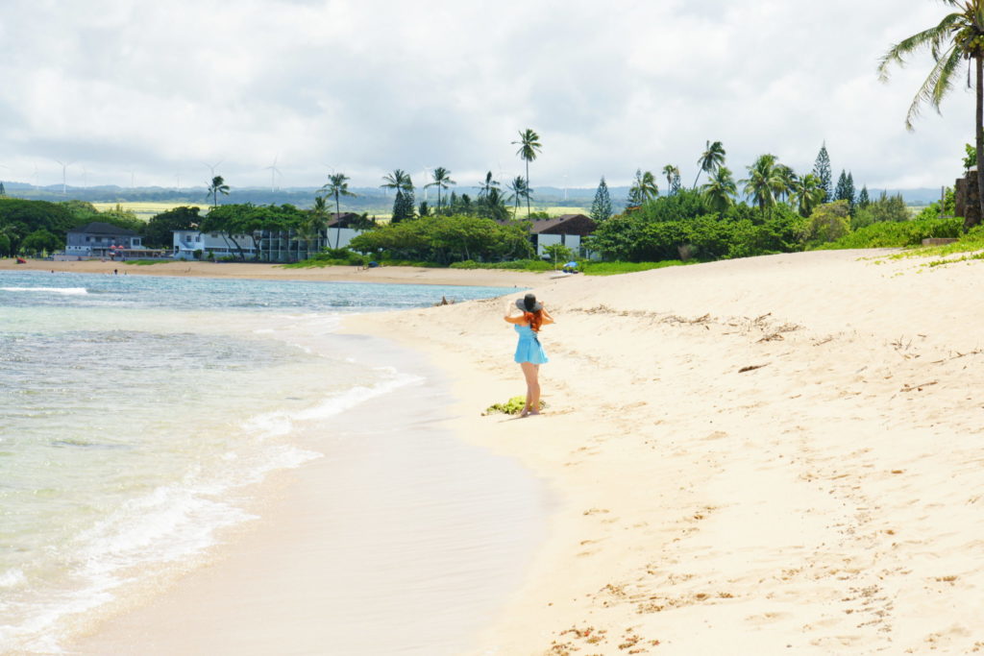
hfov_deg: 27.0
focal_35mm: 75
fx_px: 2050
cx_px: 492
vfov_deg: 18.2
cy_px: 328
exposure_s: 1/400
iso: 200
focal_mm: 50
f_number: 10
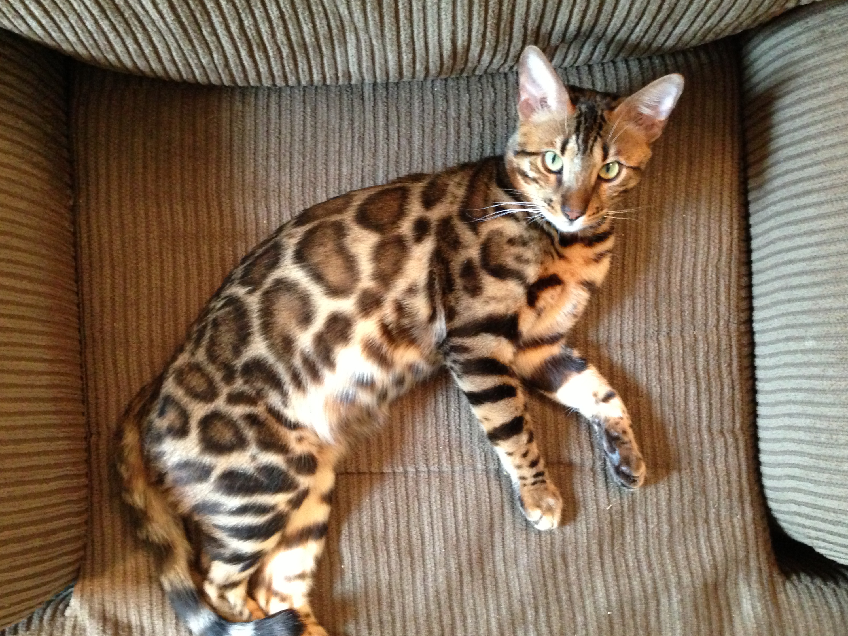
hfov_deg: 51.3
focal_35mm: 36
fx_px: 882
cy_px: 320
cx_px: 409
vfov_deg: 39.7
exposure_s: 1/15
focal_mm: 4.13
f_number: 2.4
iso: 500
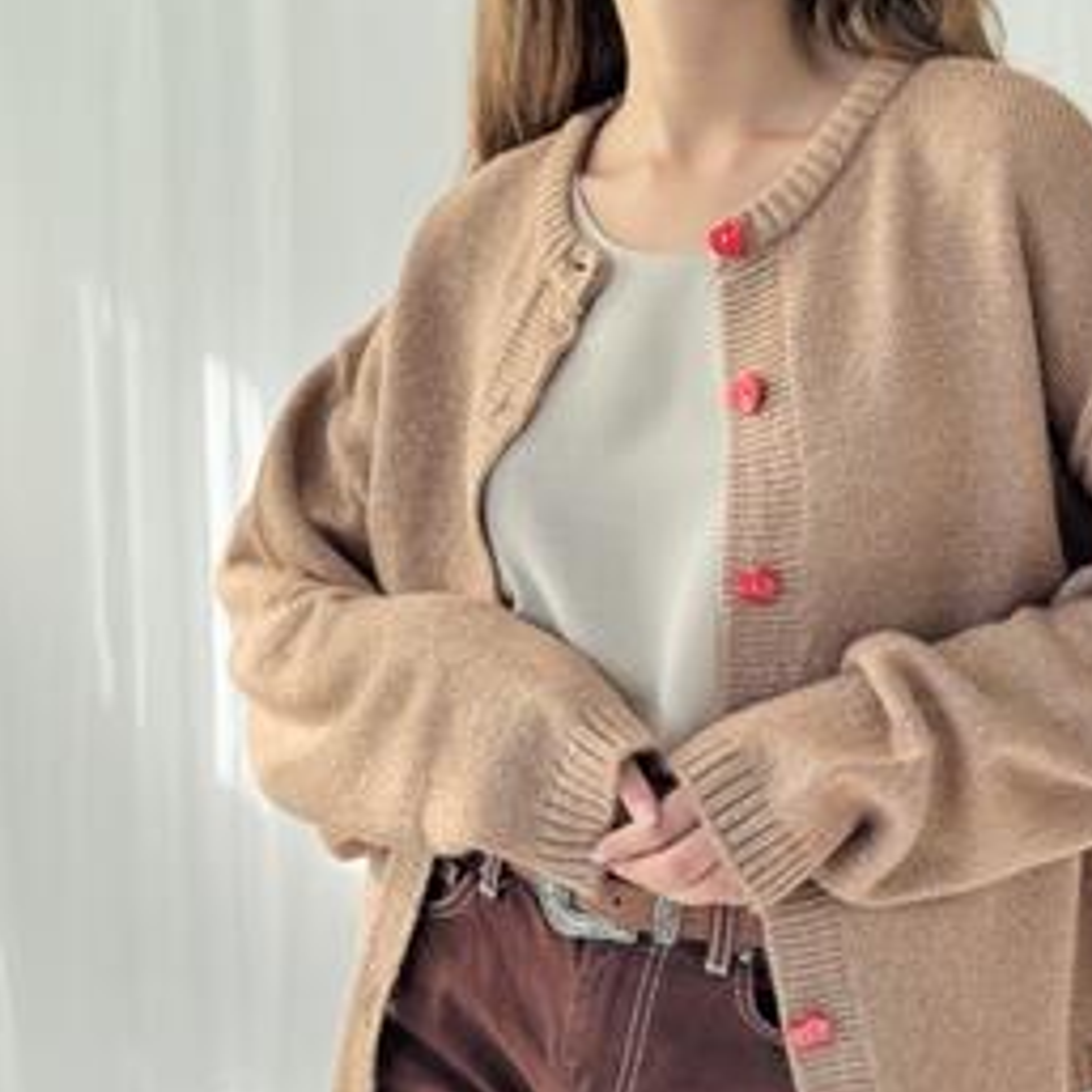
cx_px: 773
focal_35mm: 88
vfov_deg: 19.6
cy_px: 329
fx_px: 3141
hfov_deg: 19.6
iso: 64
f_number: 1.78
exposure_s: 1/147
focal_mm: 6.76
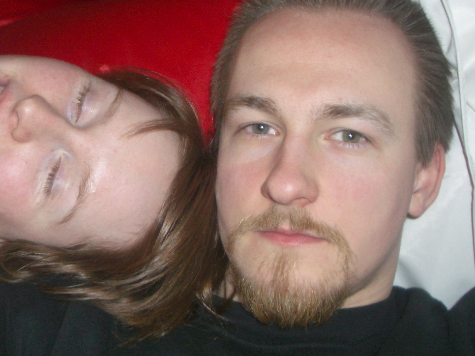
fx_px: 796
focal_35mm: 58
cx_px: 142
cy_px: 179
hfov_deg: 32.8
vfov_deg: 25.2
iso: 100
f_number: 2.6
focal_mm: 5.8
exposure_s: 1/60
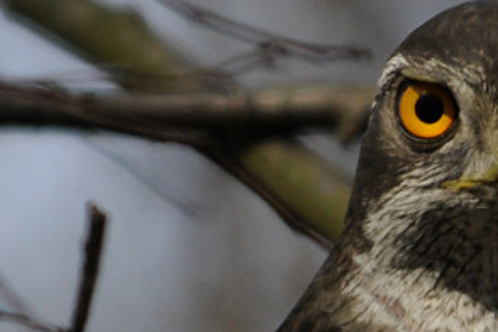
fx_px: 16945
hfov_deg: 1.7
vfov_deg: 1.1
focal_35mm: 1225
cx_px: 474
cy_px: 164
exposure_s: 1/800
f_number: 5.6
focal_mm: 400
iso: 400
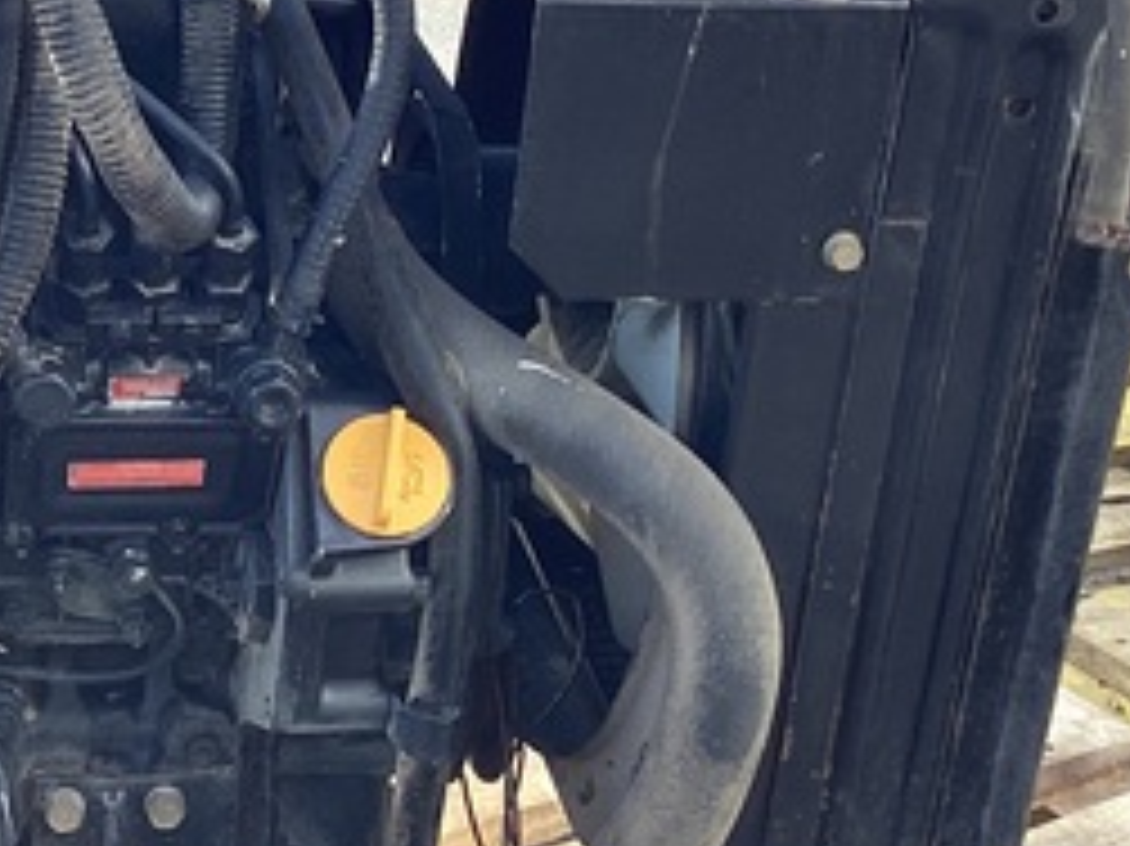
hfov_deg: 24.5
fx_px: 2545
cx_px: 164
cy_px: 313
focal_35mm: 78
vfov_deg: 18.8
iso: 32
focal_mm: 3.3
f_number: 2.4
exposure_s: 1/100
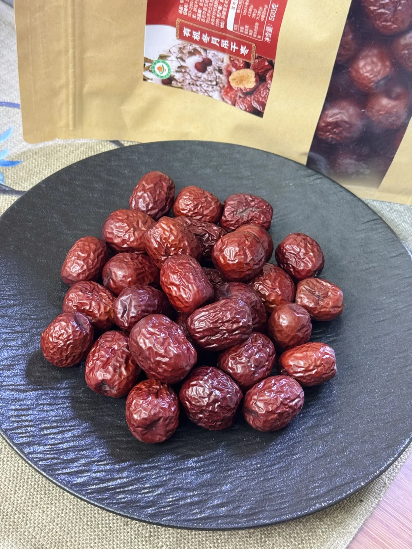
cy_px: 274
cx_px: 206
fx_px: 762
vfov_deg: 39.7
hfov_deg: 30.3
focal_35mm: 48
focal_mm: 6.86
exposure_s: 1/40
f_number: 1.78
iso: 500
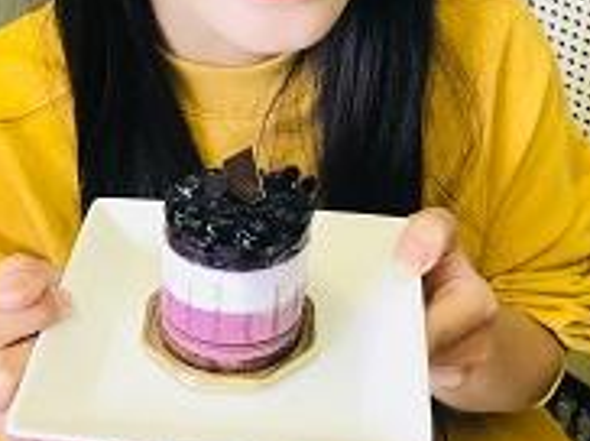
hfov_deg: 30.7
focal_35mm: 63
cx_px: 269
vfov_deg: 23.0
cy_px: 102
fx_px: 1072
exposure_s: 1/33
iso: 25
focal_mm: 4
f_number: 1.8
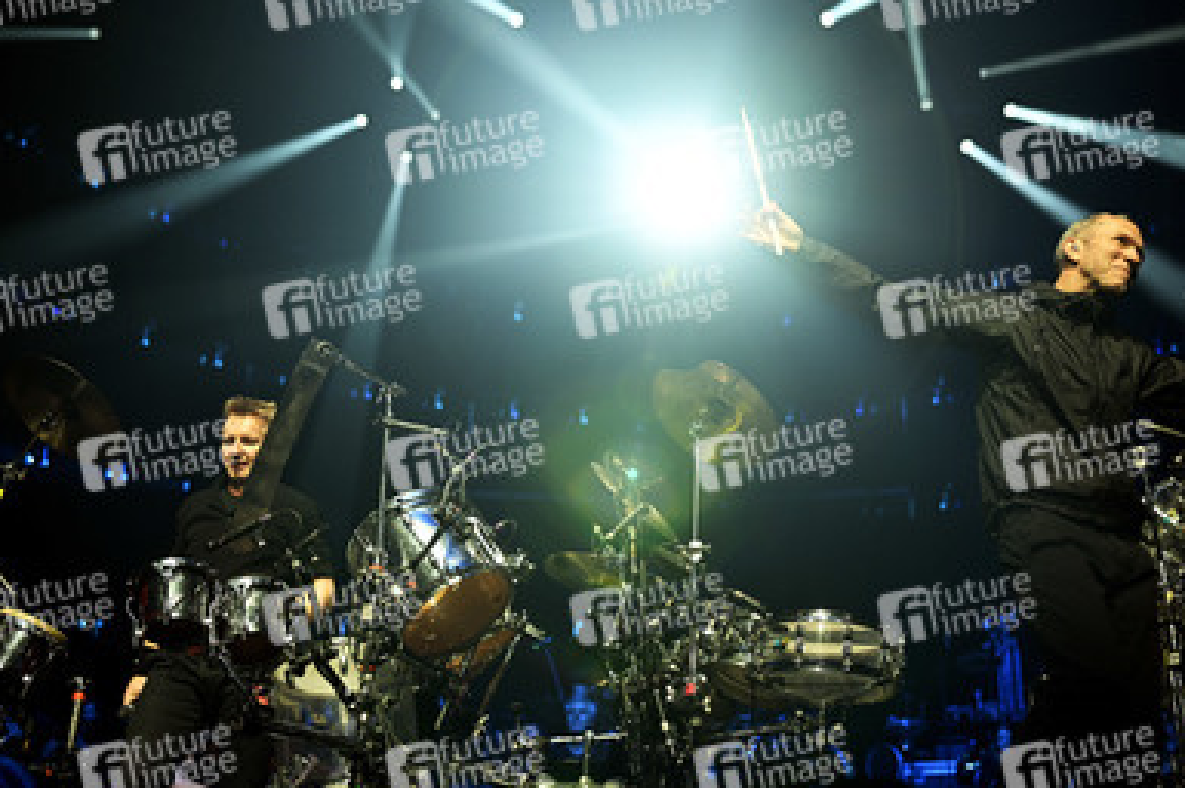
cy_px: 379
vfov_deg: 32.6
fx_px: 1348
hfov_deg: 47.3
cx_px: 691
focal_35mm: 41
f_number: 2
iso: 560
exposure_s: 1/320
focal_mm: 35
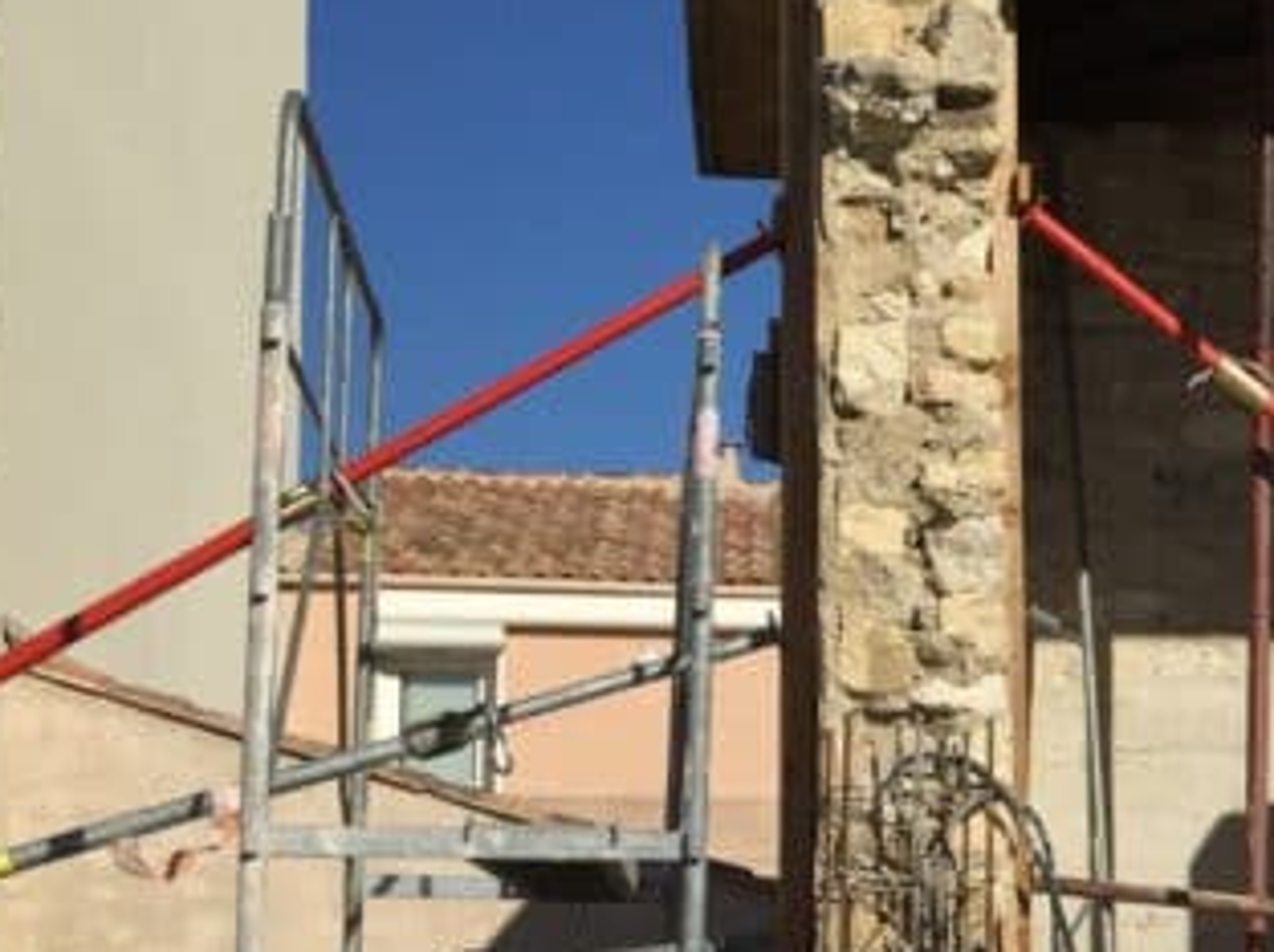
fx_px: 3492
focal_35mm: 95
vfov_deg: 15.4
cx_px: 1929
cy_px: 740
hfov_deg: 18.3
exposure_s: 1/5650
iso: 32
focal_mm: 4.15
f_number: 2.2
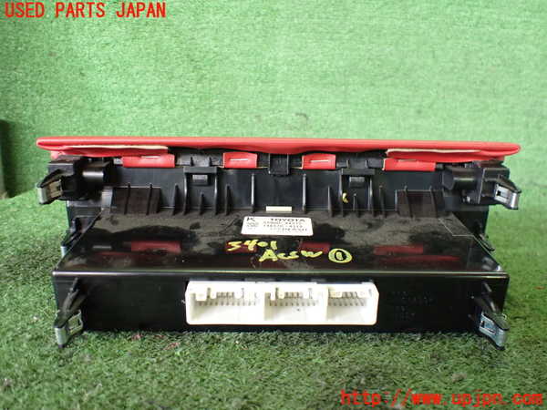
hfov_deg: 60.0
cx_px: 274
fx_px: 474
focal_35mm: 30
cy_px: 205
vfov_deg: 46.8
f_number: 2.3
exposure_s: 1/80
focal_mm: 5.4
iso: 800
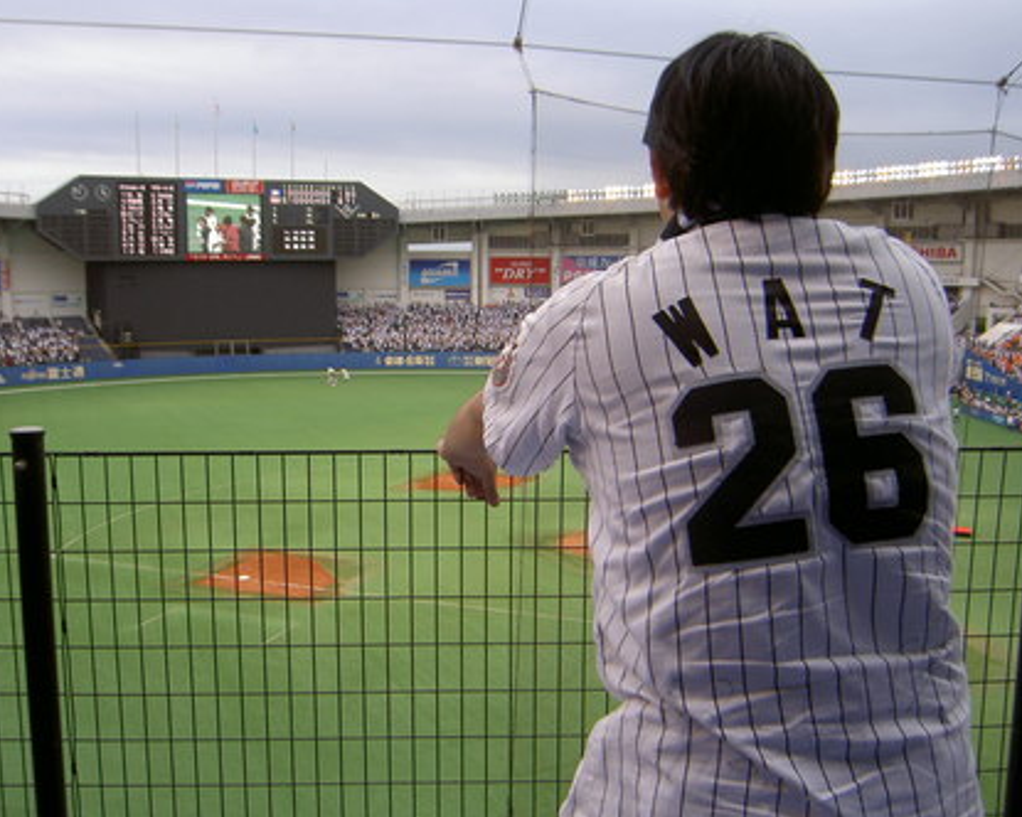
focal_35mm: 36
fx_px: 1089
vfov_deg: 41.2
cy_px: 408
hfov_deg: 50.3
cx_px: 497
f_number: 2.8
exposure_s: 1/100
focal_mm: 5.6
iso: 50
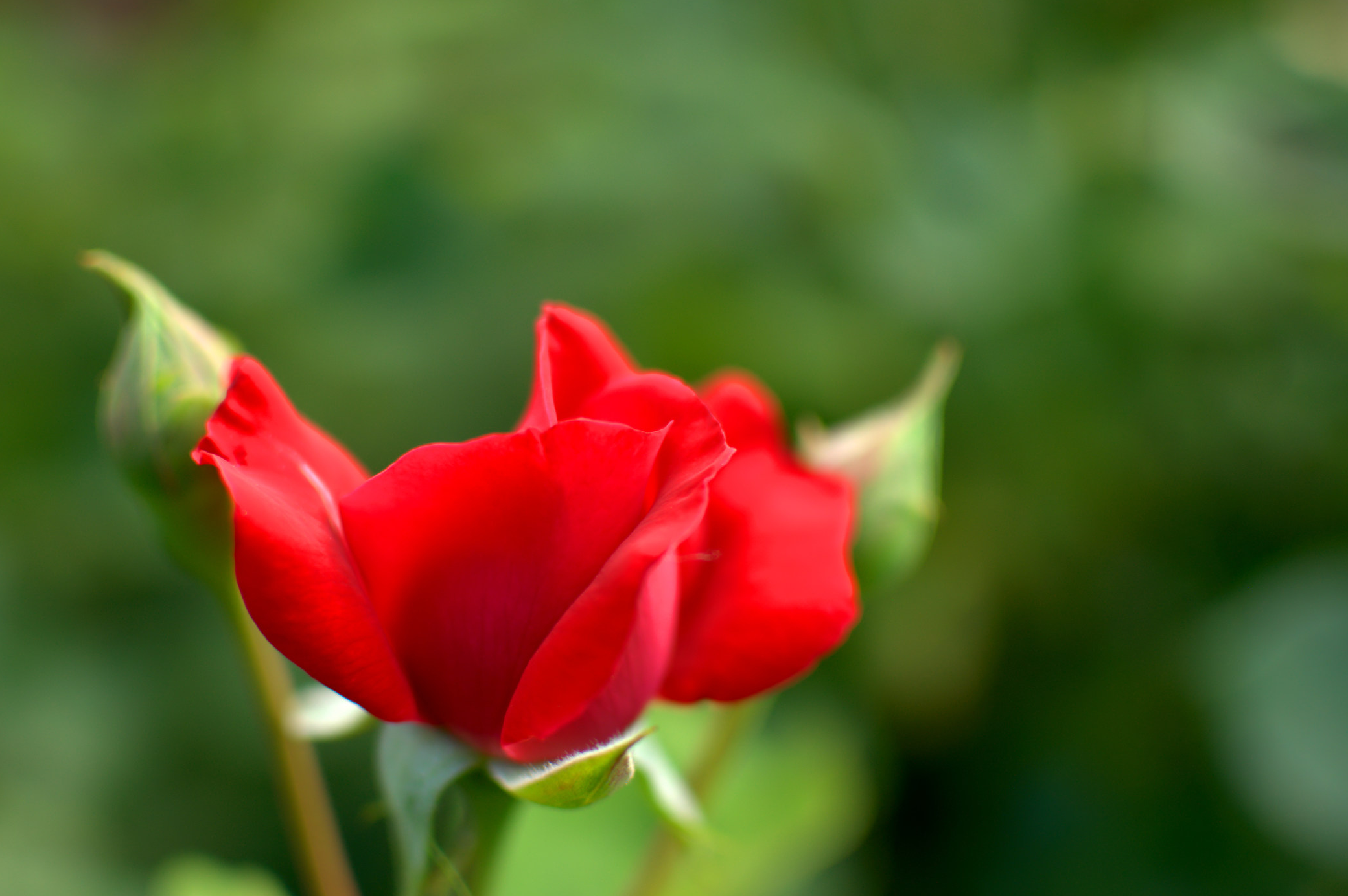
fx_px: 2267
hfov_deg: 33.1
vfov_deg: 22.4
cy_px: 504
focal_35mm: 61
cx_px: 584
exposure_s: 1/1000
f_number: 1.8
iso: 200
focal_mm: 35
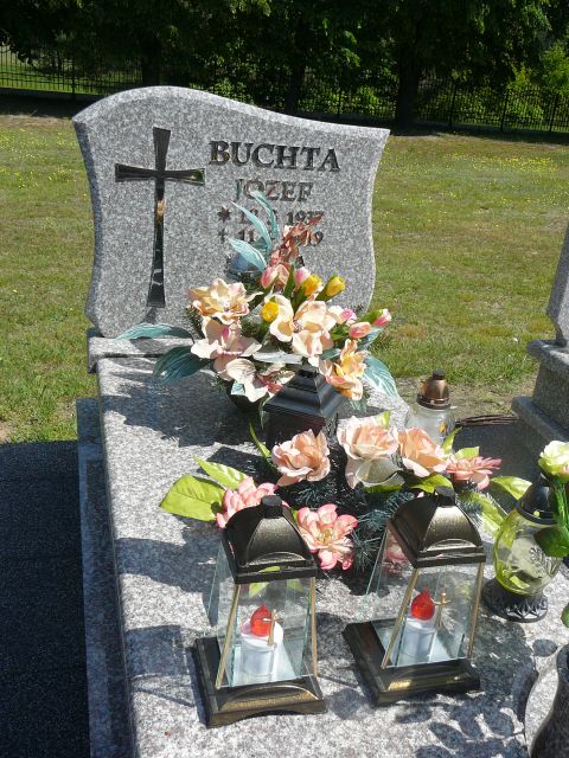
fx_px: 767
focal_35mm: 35
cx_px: 284
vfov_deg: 52.6
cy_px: 379
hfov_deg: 40.7
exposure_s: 1/500
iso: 80
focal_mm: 5.2
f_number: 5
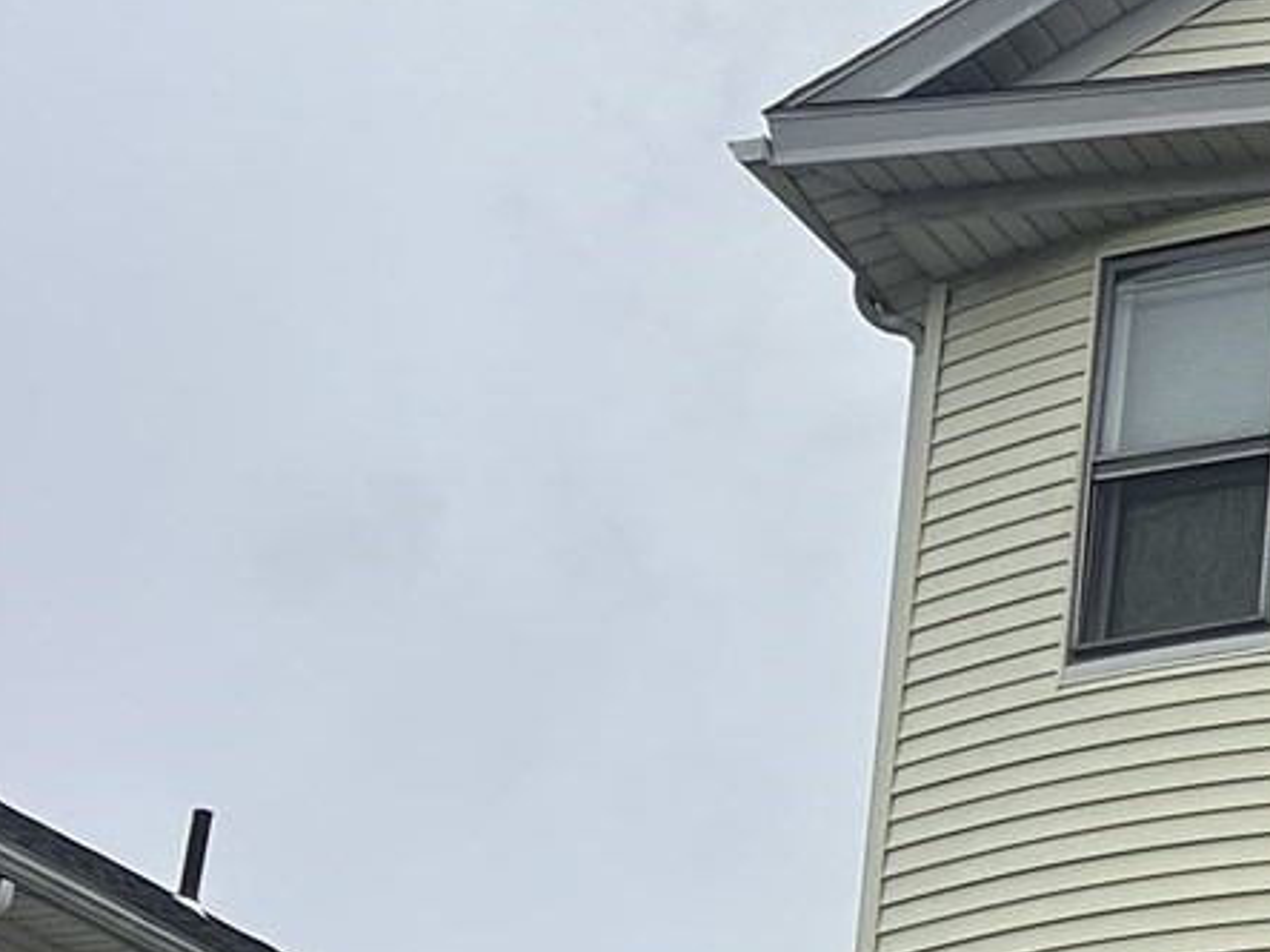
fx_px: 4403
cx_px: 2225
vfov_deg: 12.2
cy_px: 898
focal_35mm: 120
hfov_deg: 14.6
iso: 50
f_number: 1.5
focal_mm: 5.7
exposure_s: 1/427
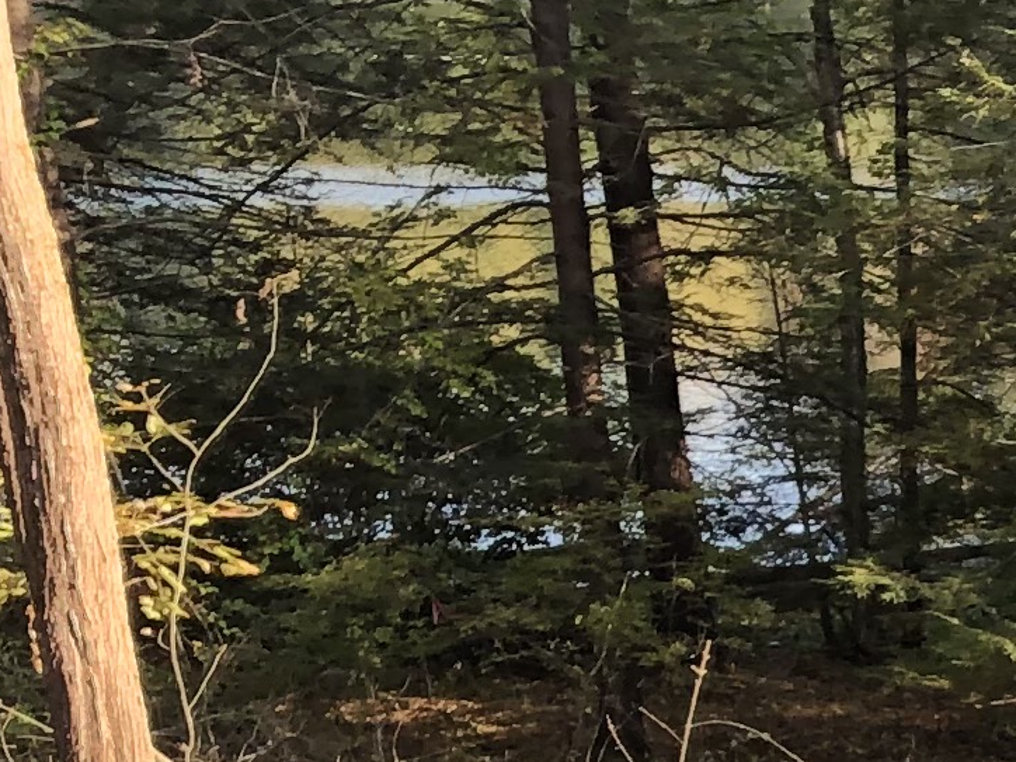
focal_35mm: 156
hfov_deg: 10.7
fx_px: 4579
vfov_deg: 8.7
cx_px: 2475
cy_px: 1798
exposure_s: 1/120
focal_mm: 3.99
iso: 25
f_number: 1.8
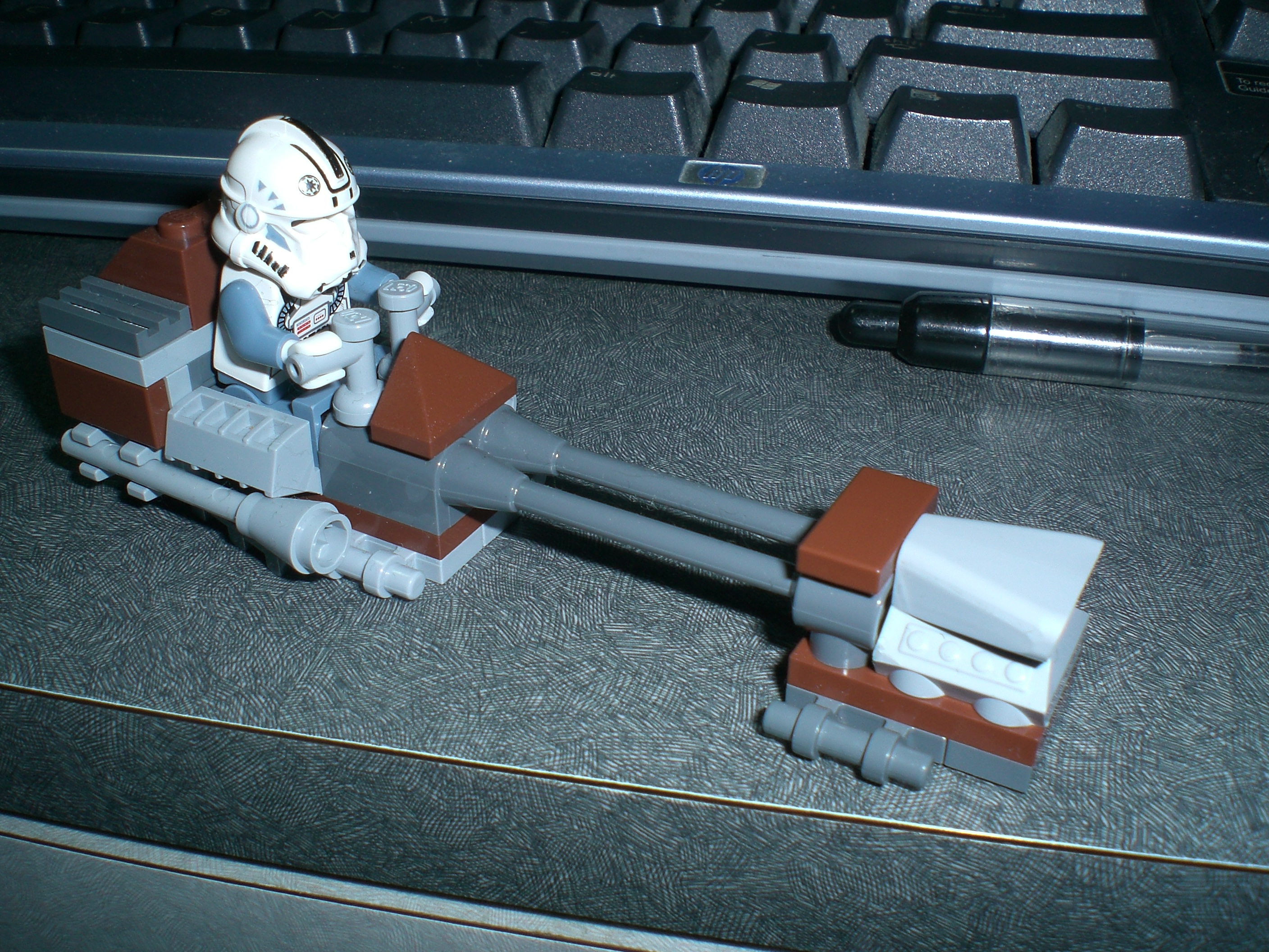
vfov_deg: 37.7
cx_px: 634
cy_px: 476
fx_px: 1393
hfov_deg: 49.0
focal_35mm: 38
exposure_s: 1/60
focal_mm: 6.3
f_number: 4.4
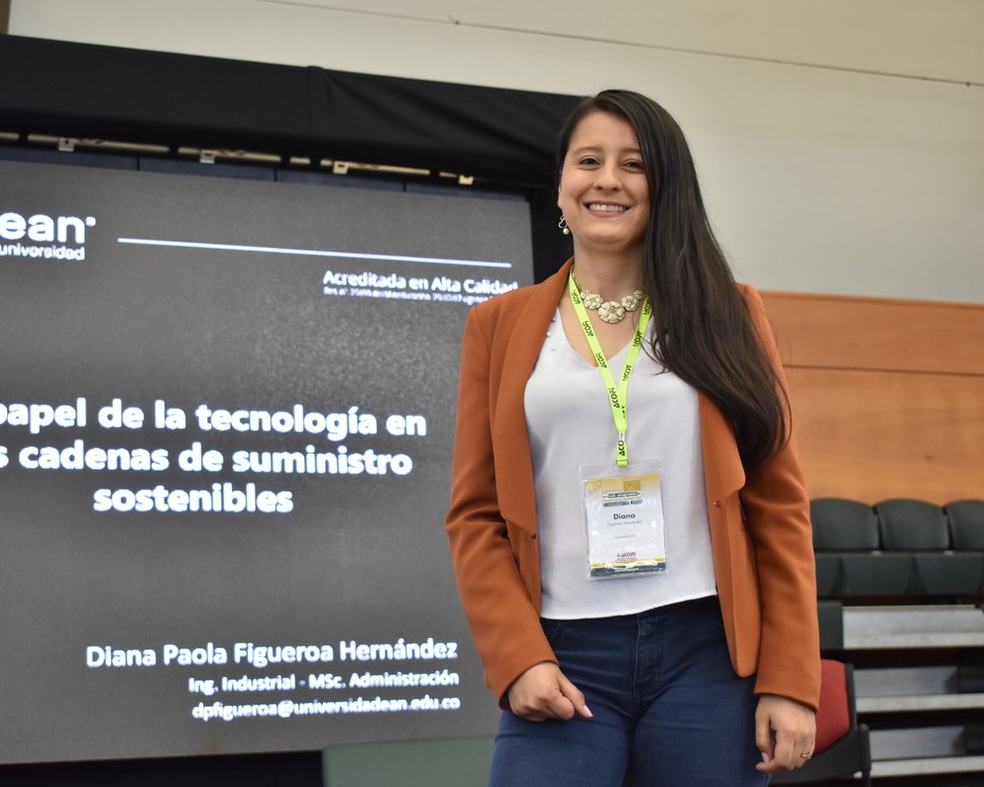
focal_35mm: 60
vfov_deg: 25.6
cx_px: 441
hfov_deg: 31.6
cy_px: 394
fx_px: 1734
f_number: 5.6
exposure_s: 1/125
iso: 800
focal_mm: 35
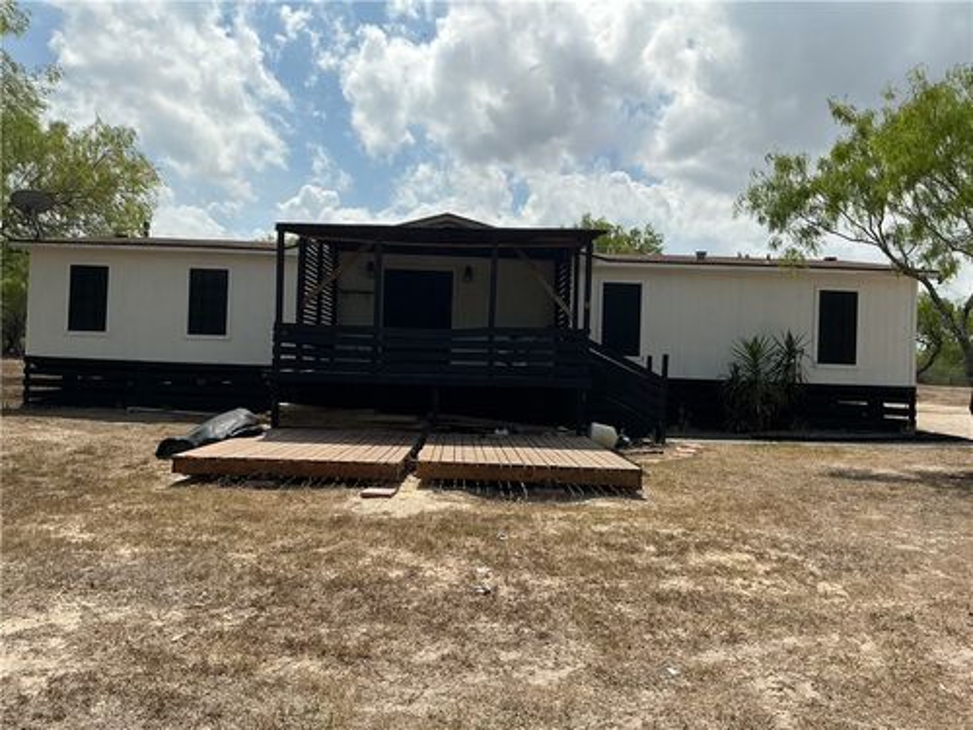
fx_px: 815
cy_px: 365
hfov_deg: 61.7
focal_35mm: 29
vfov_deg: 48.2
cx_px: 486
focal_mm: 3
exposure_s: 1/3788
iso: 25
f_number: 1.8
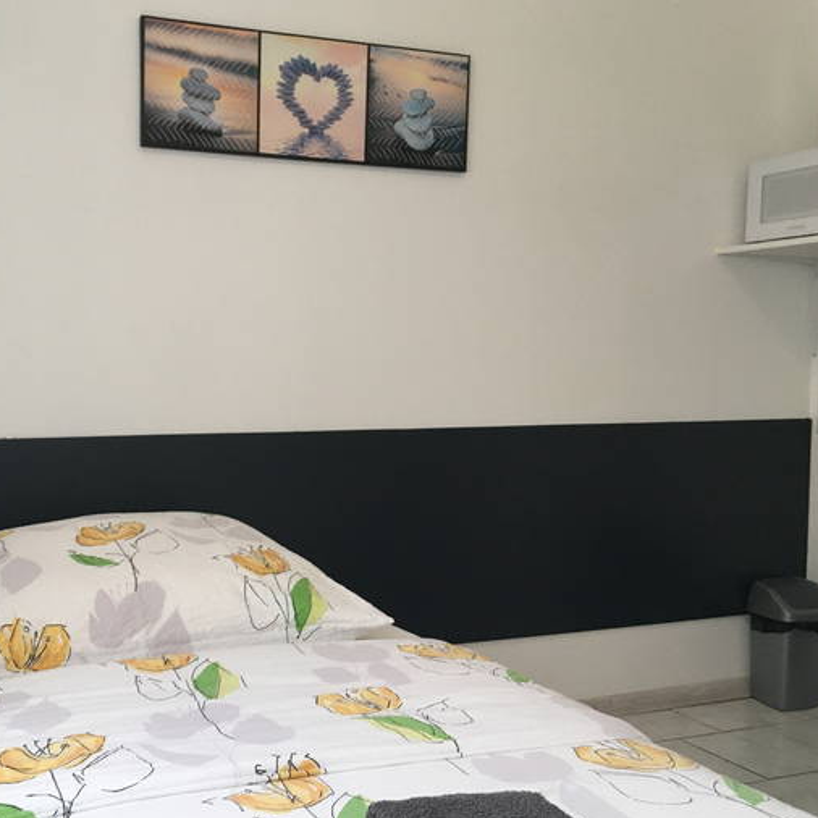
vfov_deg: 41.8
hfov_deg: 41.0
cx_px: 231
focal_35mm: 40
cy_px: 436
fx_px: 1069
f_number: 2.2
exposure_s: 1/33
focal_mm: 4.15
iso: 125
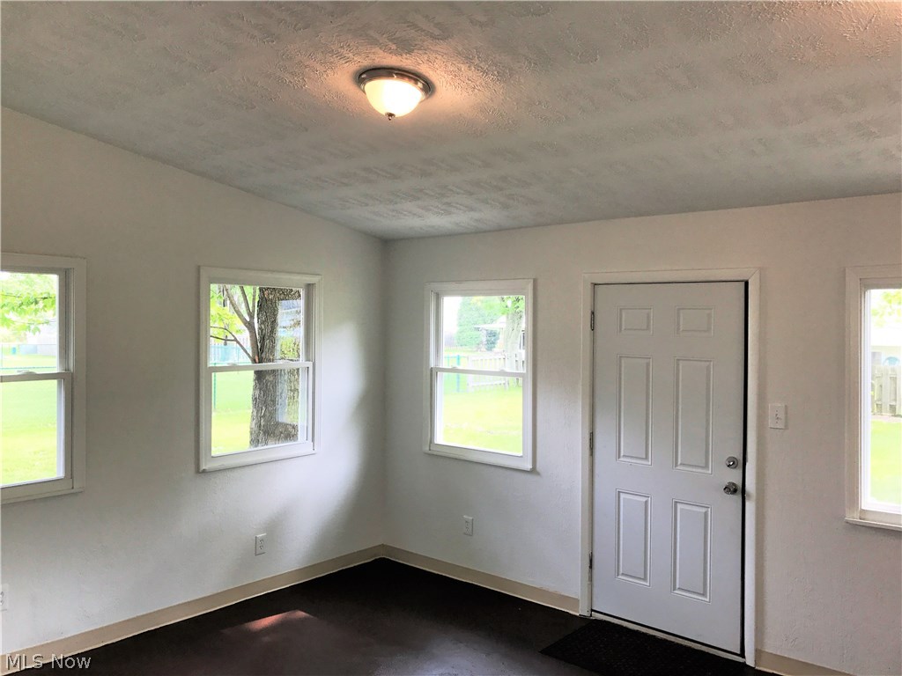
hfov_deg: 63.4
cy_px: 338
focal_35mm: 28
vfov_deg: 49.7
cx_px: 451
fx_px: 730
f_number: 1.8
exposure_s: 1/71
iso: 20
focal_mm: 3.99
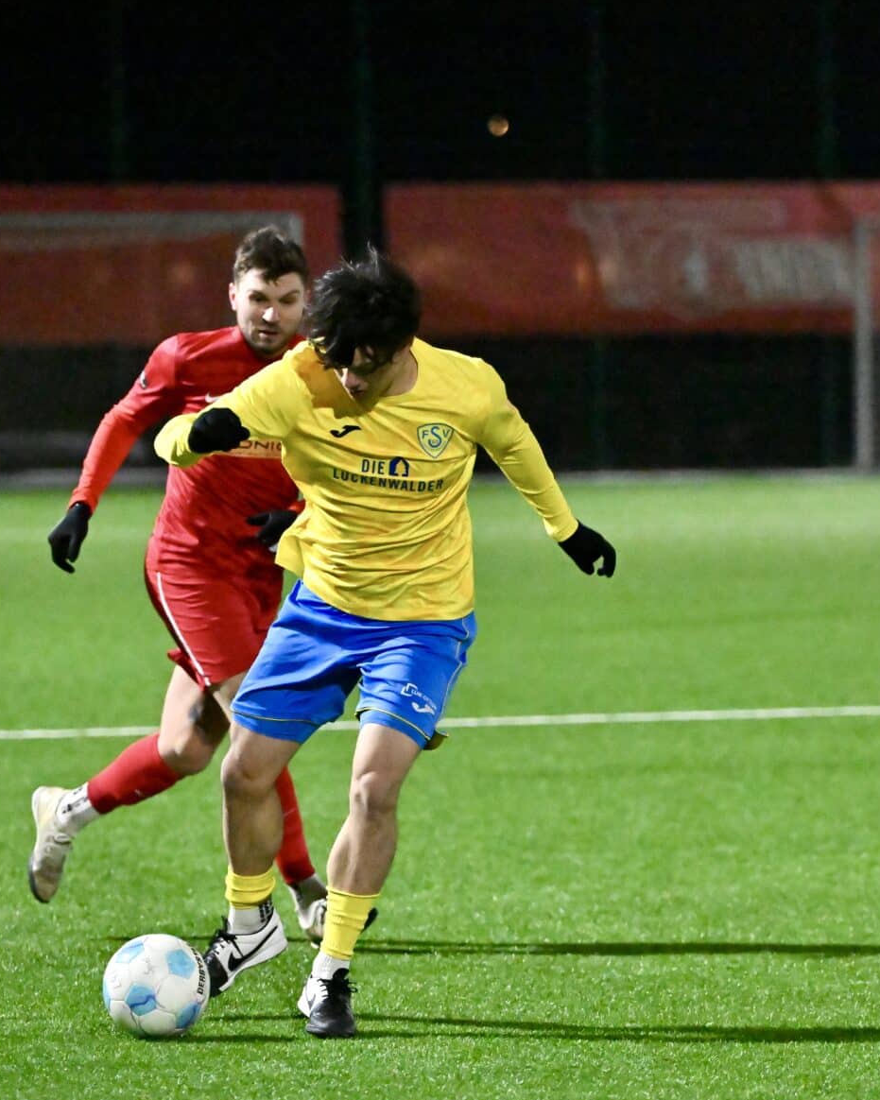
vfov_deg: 7.6
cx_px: 810
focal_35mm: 256
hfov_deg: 6.0
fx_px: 8335
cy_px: 640
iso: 10000
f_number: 3.2
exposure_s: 1/1250
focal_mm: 155
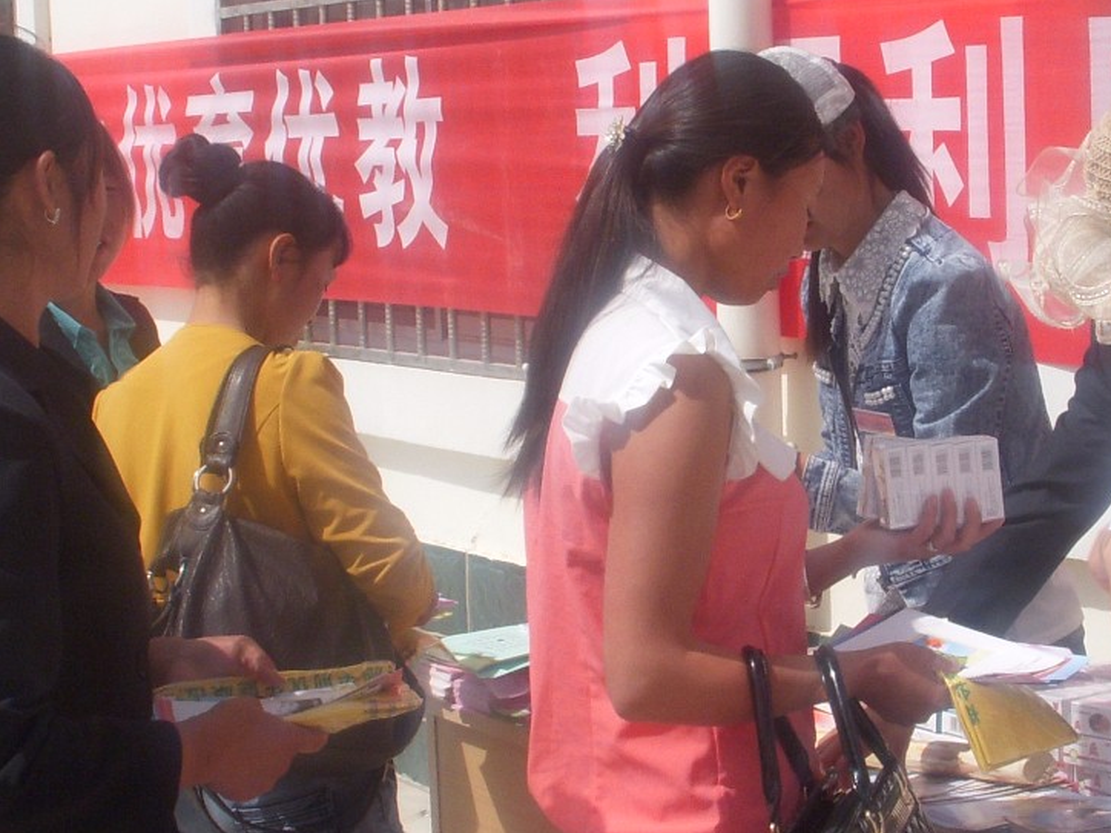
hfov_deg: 23.2
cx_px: 760
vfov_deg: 17.6
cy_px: 465
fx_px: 2696
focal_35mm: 84
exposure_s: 1/400
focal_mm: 6.3
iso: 100
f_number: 6.6
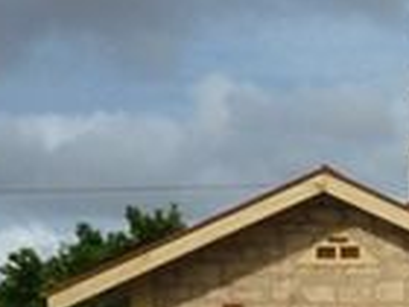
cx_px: 695
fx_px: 1571
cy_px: 512
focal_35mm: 133
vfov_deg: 10.6
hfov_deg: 13.5
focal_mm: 5.5
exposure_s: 1/1300
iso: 80
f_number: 3.5
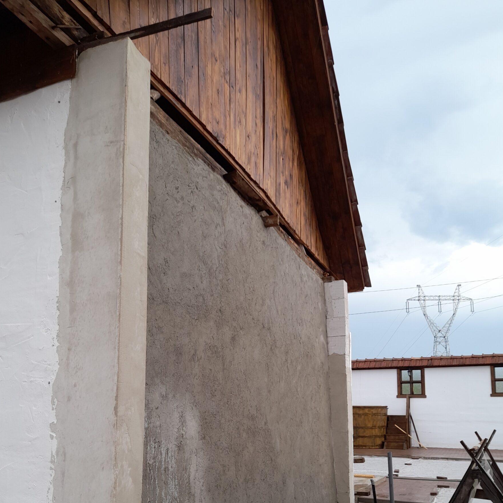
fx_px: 526
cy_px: 360
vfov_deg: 49.6
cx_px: 247
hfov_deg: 51.1
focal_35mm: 32
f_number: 2
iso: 32
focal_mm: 4.6
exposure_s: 1/100
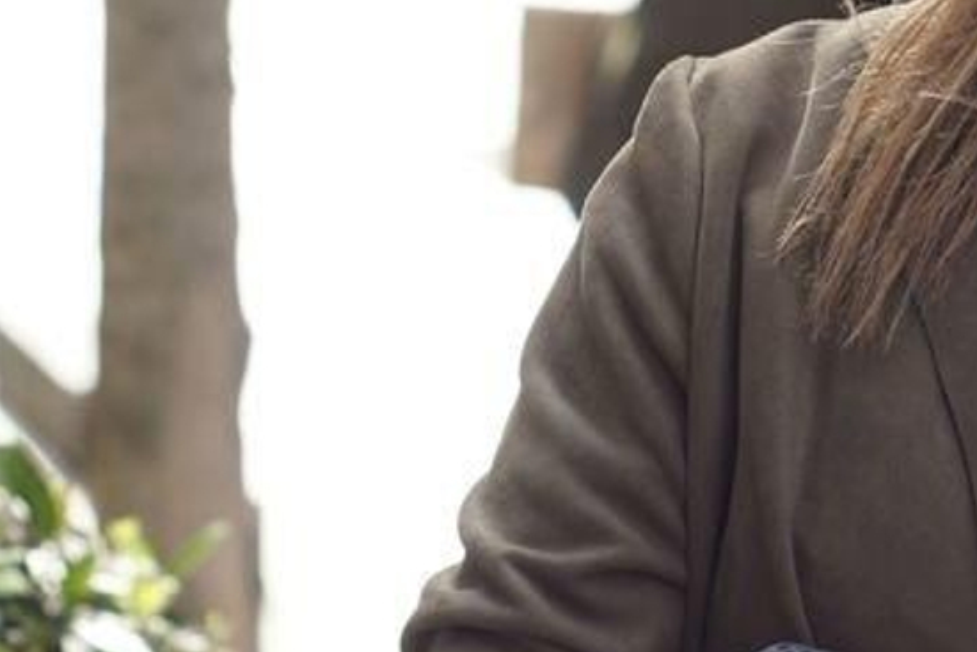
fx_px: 5917
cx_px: 751
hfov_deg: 9.4
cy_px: 187
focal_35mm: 218
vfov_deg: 6.3
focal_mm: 50
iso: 100
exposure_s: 1/160
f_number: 3.5
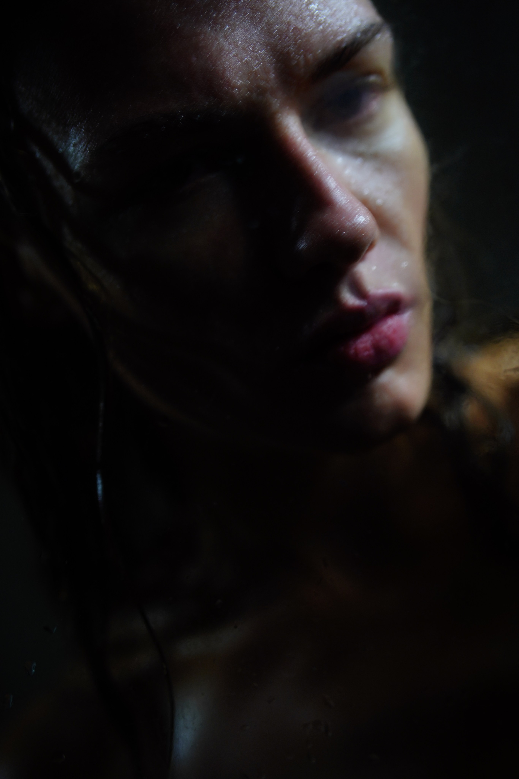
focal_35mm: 50
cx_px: 260
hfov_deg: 27.0
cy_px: 390
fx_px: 1081
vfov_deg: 39.6
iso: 250
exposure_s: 1/10
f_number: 2
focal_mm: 50
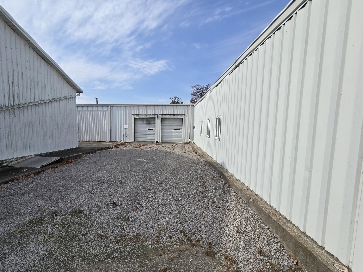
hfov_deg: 97.6
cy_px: 146
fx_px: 157
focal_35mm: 15
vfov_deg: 81.6
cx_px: 157
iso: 50
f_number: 2.2
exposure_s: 1/2476
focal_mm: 2.2
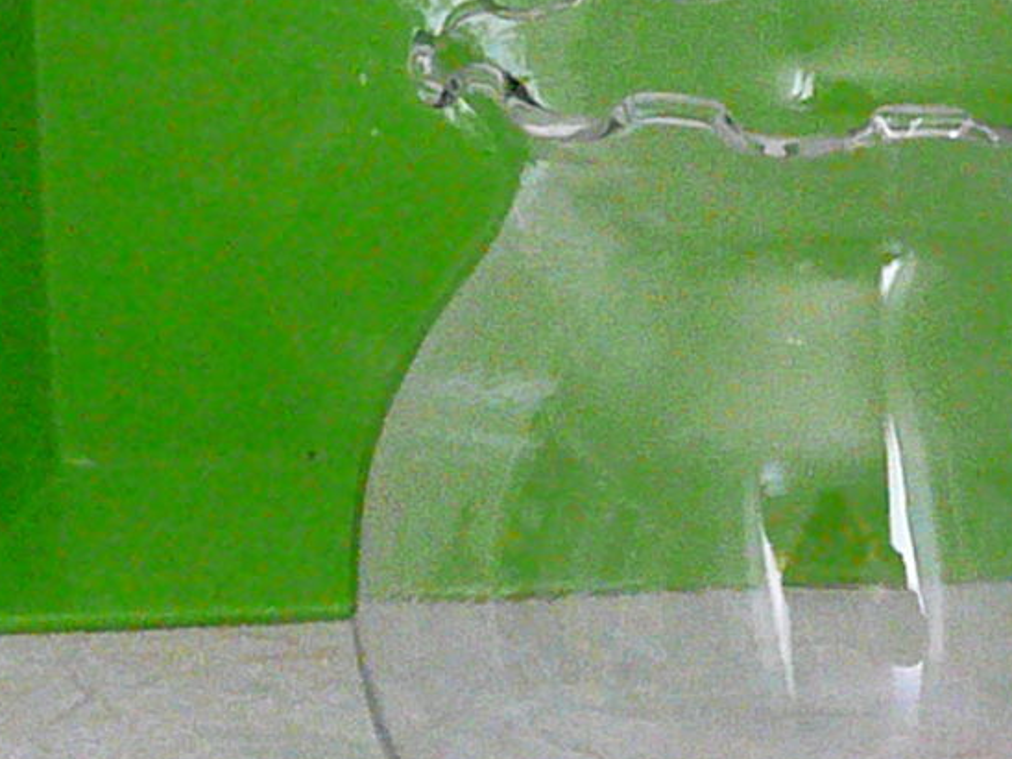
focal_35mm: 115
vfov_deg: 12.9
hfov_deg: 17.0
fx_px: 3362
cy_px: 530
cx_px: 777
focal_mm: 10.3
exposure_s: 1/200
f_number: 4.1
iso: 3200
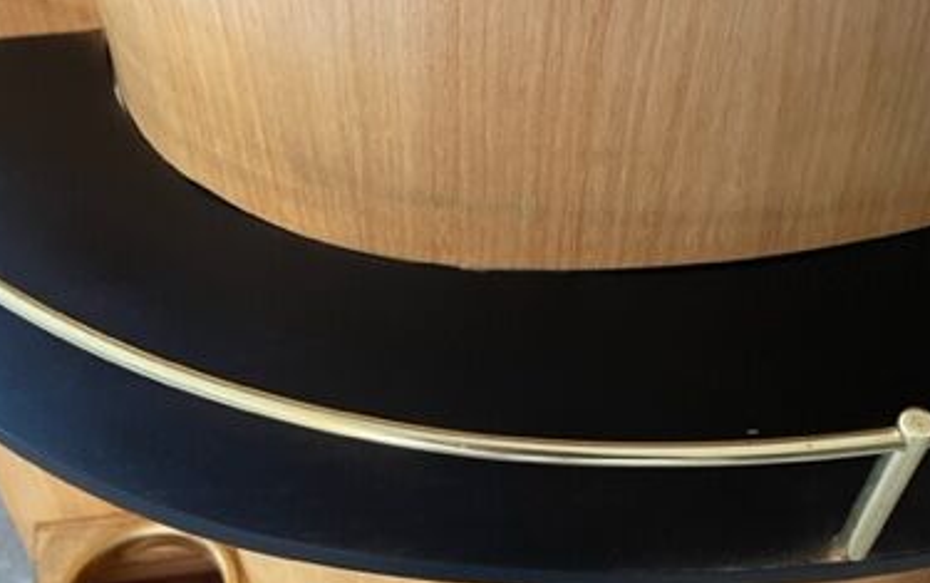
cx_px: 424
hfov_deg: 42.6
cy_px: 350
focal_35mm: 47
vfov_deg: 27.4
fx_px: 1192
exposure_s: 1/25
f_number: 1.6
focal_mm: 4.2
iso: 500
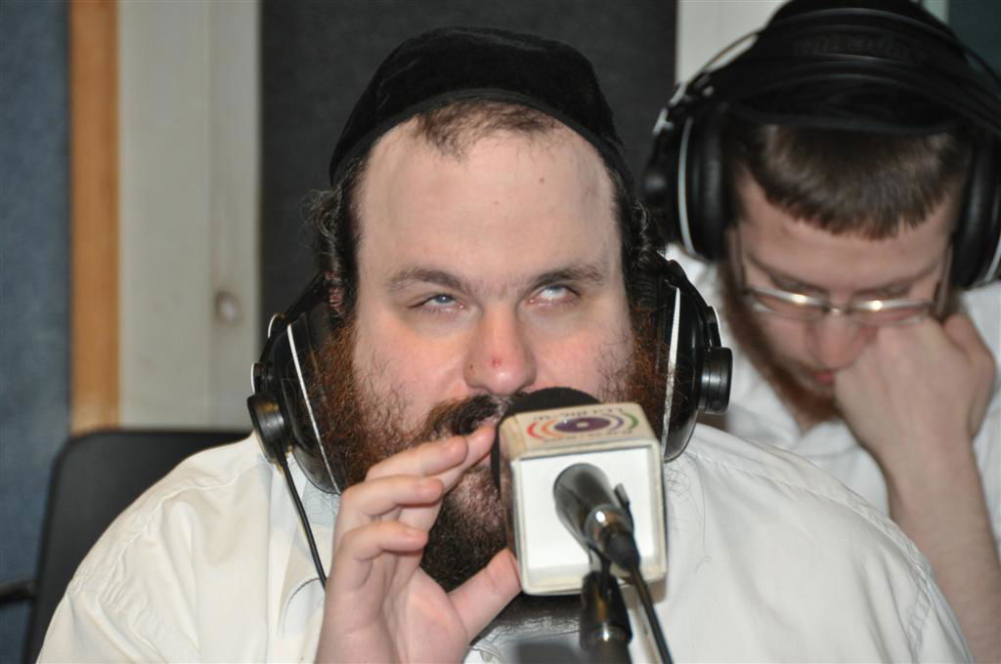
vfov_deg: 5.4
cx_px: 500
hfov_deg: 8.1
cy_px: 332
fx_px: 7081
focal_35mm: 255
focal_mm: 170
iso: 800
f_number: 5.6
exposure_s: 1/60
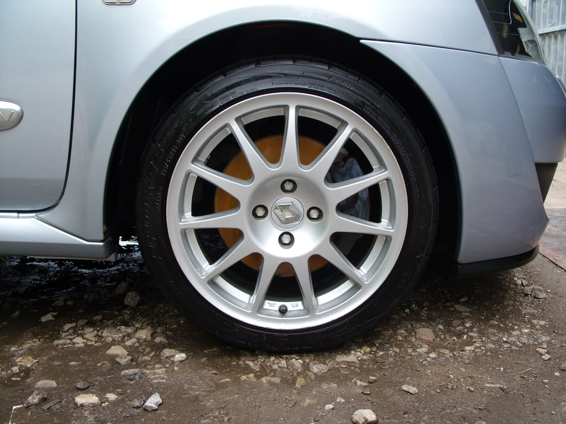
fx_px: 621
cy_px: 212
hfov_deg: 49.0
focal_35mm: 38
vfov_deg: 37.7
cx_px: 283
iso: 50
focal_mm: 7.8
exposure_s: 1/125
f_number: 4
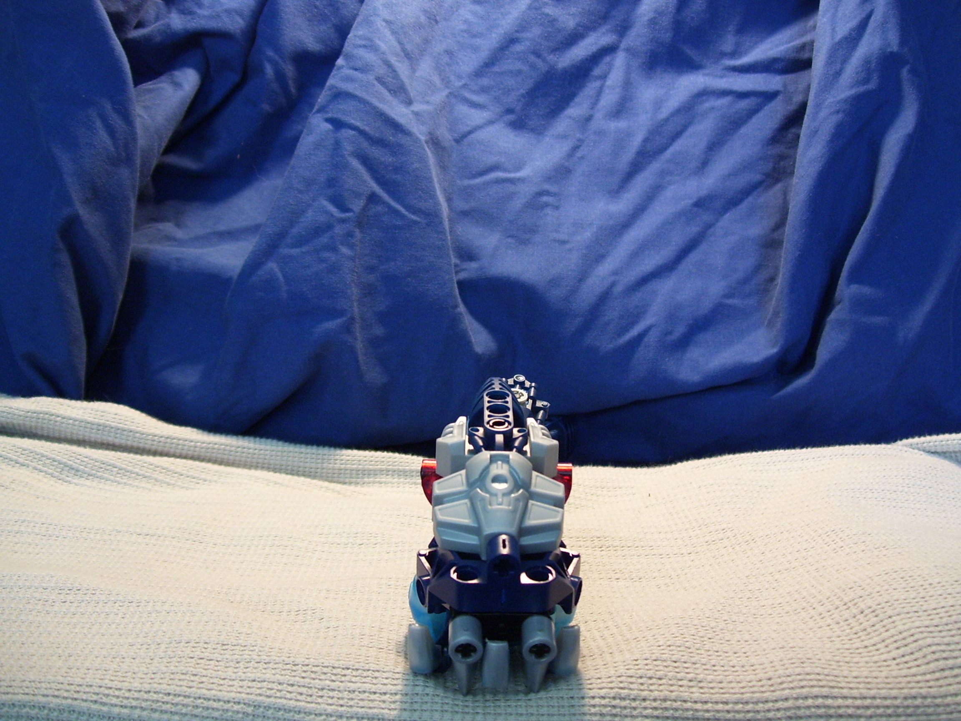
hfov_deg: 51.4
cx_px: 480
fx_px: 999
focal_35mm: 36
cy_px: 360
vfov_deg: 39.7
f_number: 2.7
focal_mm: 6
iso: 160
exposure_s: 1/8
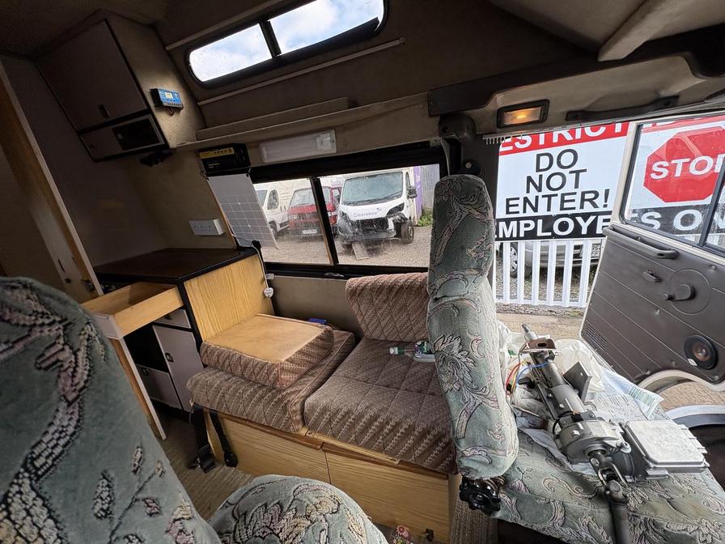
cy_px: 272
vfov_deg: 85.7
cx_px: 362
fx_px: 293
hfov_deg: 102.1
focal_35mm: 14
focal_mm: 2.22
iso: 64
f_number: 2.2
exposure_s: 1/132
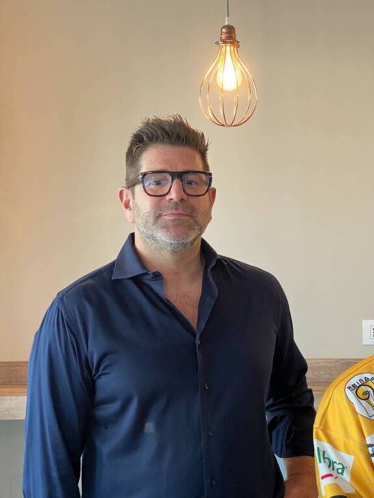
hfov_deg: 19.1
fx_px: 1109
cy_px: 249
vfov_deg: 25.3
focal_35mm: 77
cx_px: 187
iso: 250
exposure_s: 1/50
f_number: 2.8
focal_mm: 9
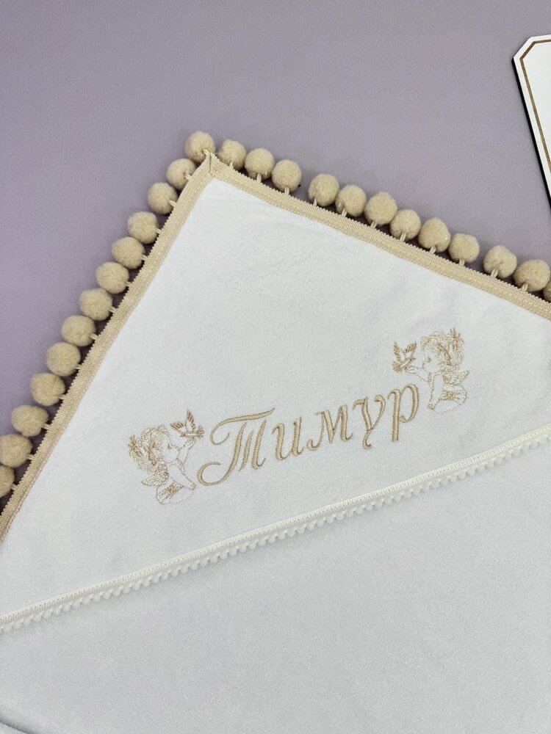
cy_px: 367
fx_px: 509
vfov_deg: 71.6
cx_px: 276
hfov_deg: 56.8
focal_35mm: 24
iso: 80
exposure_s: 1/832
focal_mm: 6.76
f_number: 1.78
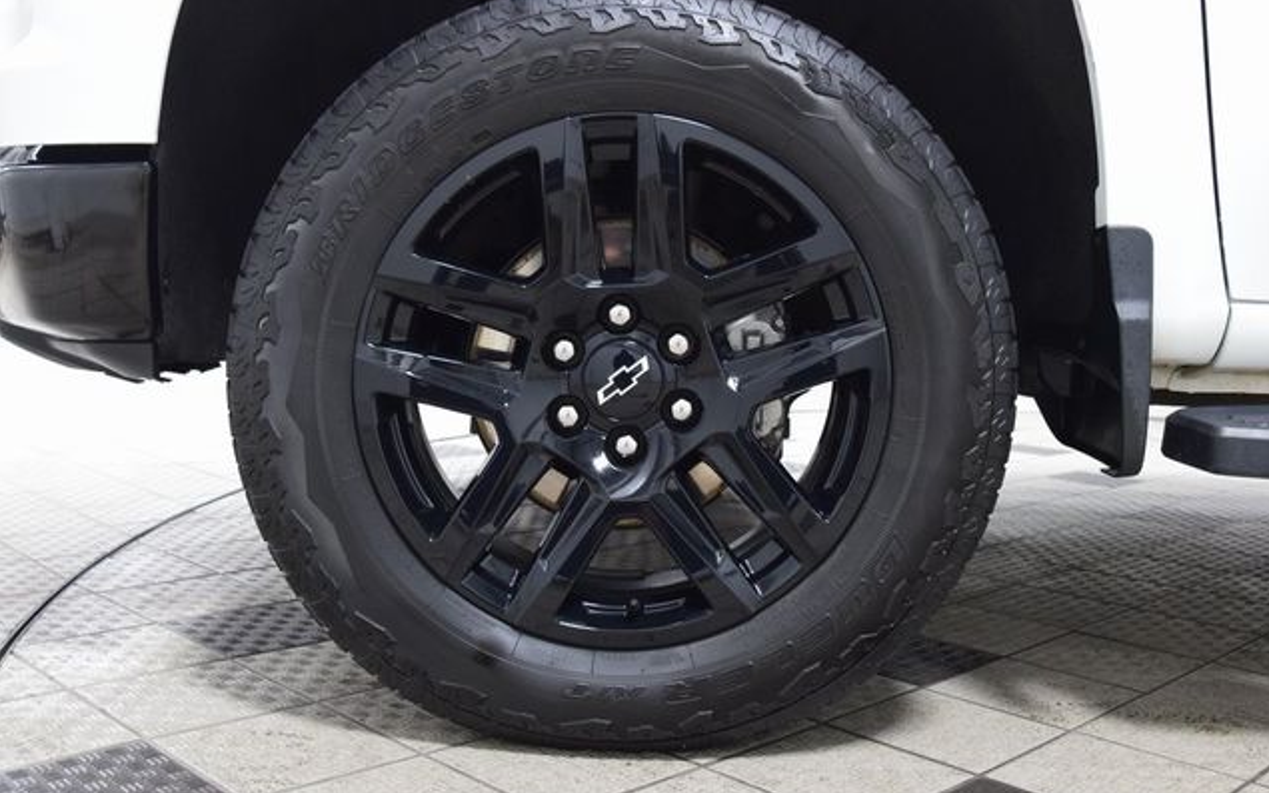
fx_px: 1280
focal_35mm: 37
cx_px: 637
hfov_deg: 52.7
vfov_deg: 34.4
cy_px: 377
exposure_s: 1/15
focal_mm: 24
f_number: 6.3
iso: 1600
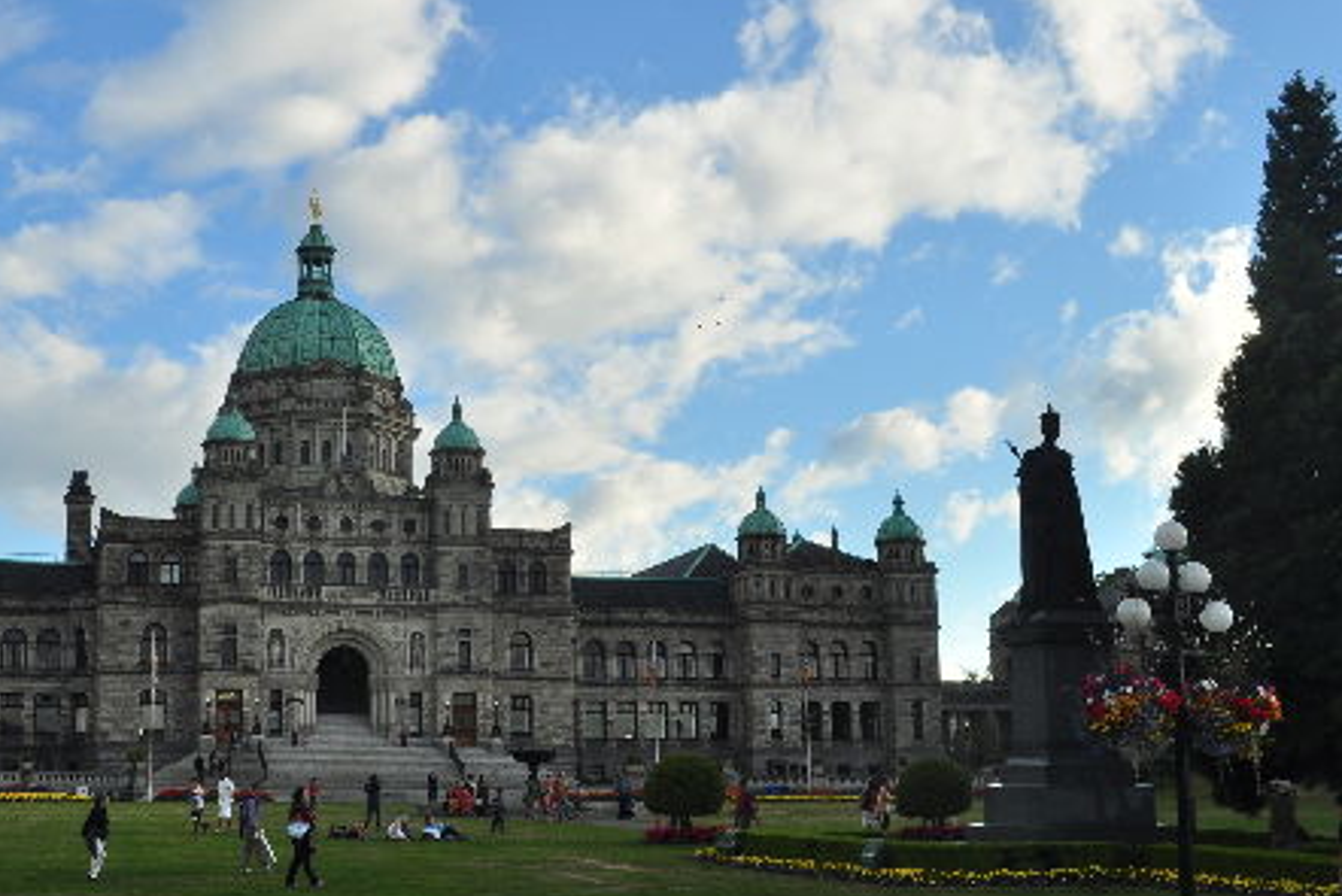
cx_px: 428
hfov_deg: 39.0
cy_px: 495
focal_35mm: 50
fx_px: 1864
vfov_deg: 27.0
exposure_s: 1/320
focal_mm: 20
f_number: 9
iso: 200
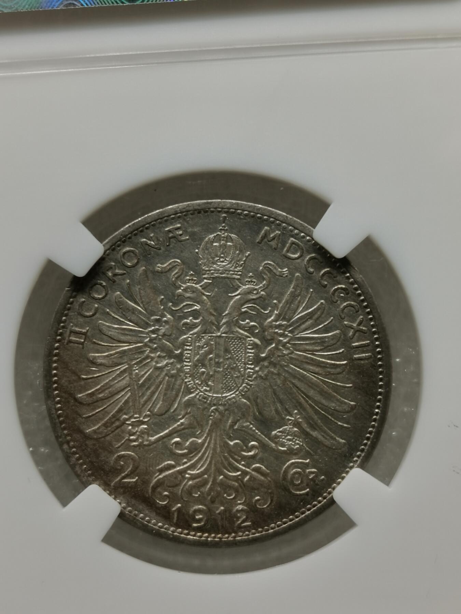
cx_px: 230
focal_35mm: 66
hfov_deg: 22.3
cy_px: 307
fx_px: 1172
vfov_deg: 29.4
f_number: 1.6
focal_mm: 5.56
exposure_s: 1/101
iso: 50
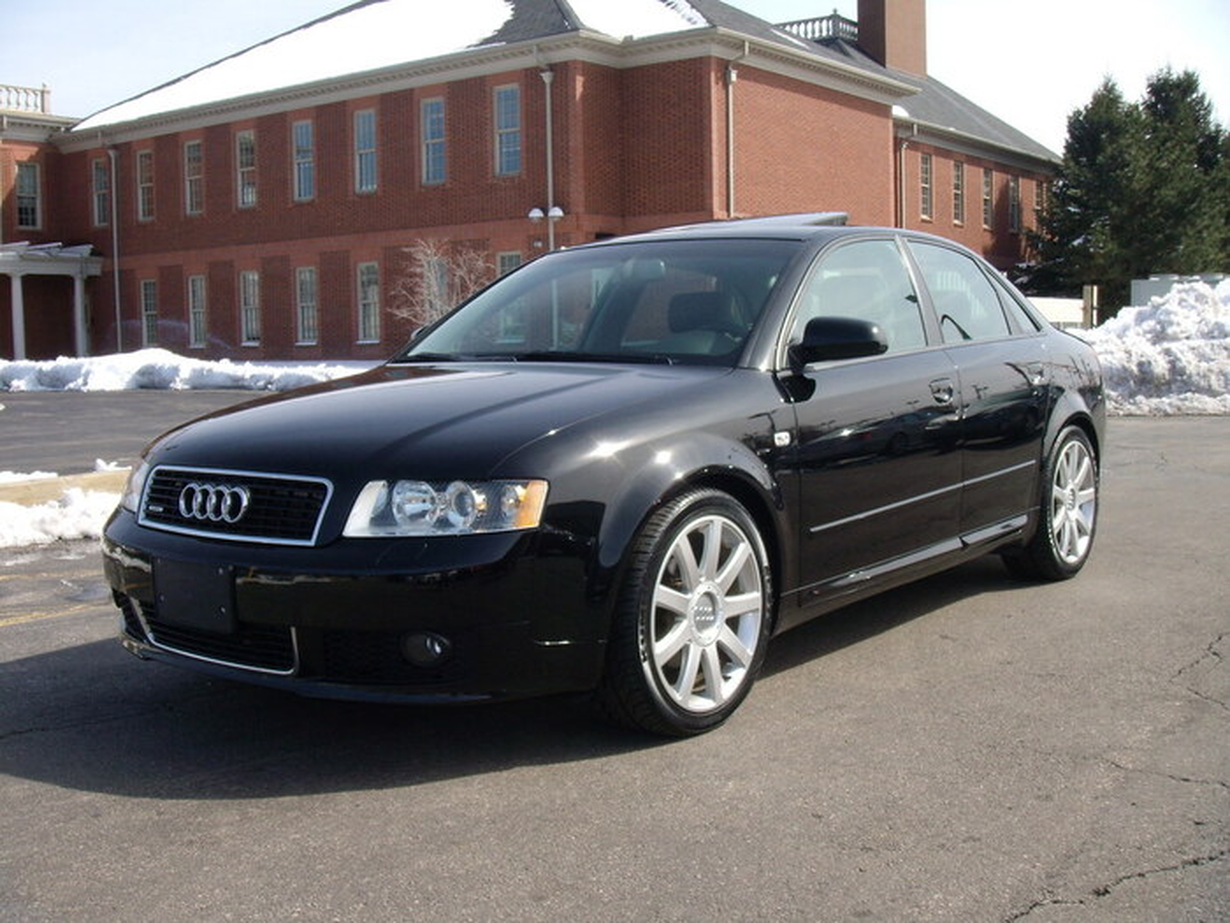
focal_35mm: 38
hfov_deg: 49.0
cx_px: 615
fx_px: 1350
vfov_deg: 37.7
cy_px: 462
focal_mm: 6.4
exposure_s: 1/270
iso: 64
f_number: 5.7
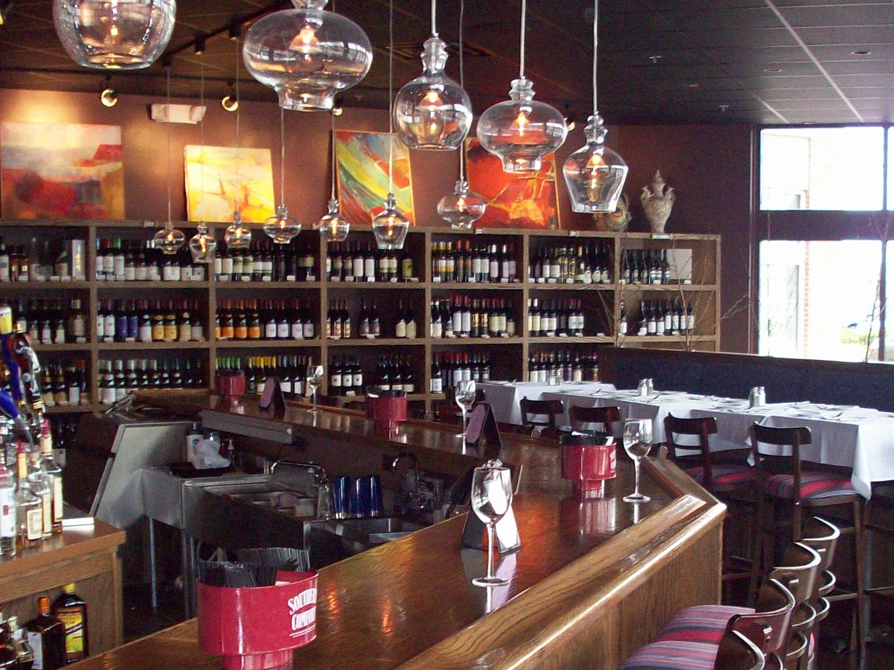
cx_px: 499
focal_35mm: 63
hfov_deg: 30.7
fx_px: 1627
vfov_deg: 23.1
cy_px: 485
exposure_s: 1/64
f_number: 2.8
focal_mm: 6.2
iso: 200
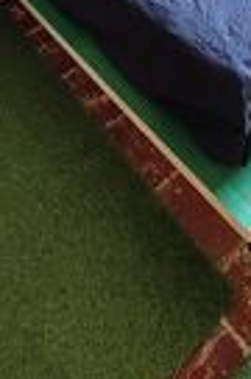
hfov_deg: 25.3
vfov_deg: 21.7
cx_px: 149
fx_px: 557
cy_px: -318
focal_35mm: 53
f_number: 2.2
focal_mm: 1.74
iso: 100
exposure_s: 1/50
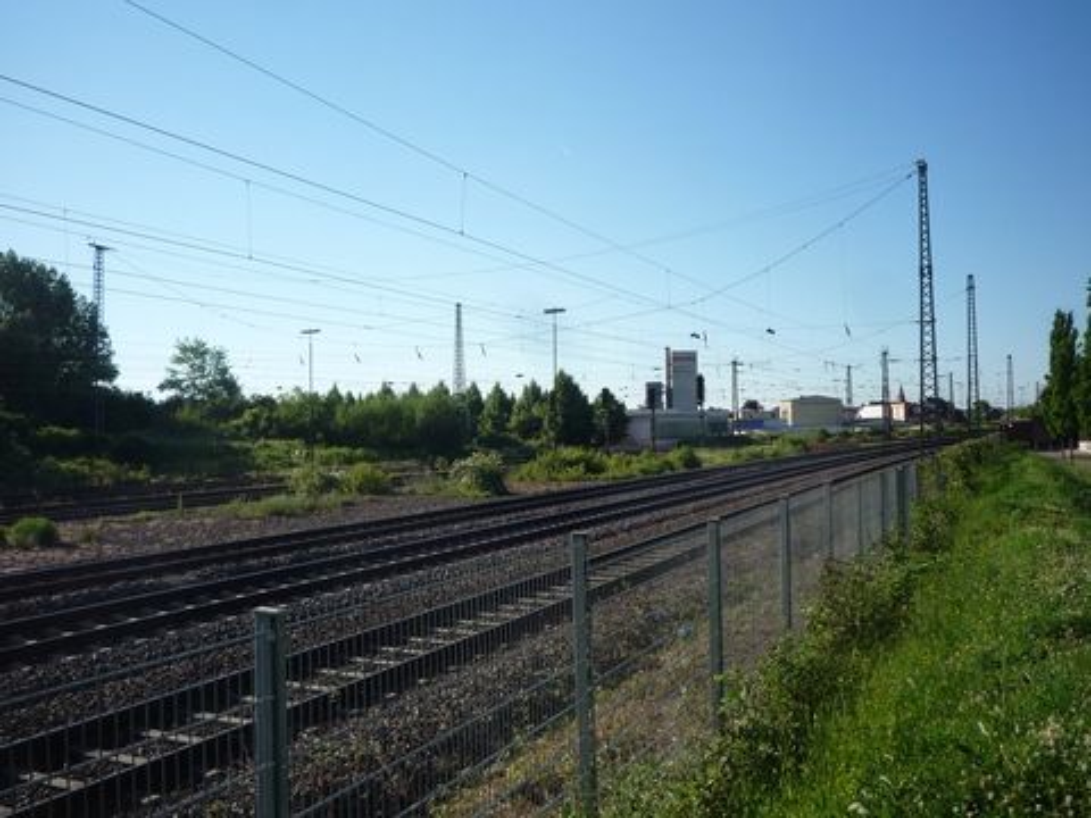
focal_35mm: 32
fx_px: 1009
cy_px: 409
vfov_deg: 44.2
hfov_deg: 56.8
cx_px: 546
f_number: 5
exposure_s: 1/400
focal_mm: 5.2
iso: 100
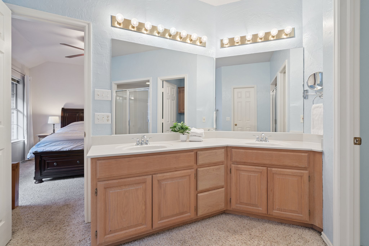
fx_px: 164
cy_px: 123
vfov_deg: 73.8
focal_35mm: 16
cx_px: 184
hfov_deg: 96.7
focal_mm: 16
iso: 200
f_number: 7.1
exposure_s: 1/13
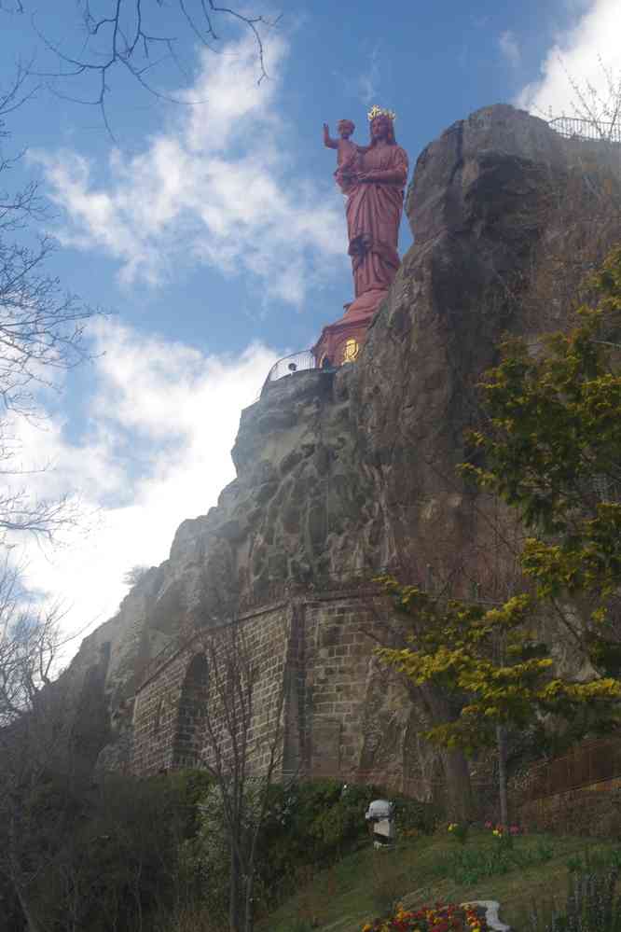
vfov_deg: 37.9
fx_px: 1358
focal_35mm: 52
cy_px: 466
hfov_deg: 25.8
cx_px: 310
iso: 200
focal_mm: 35
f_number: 8
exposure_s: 1/60
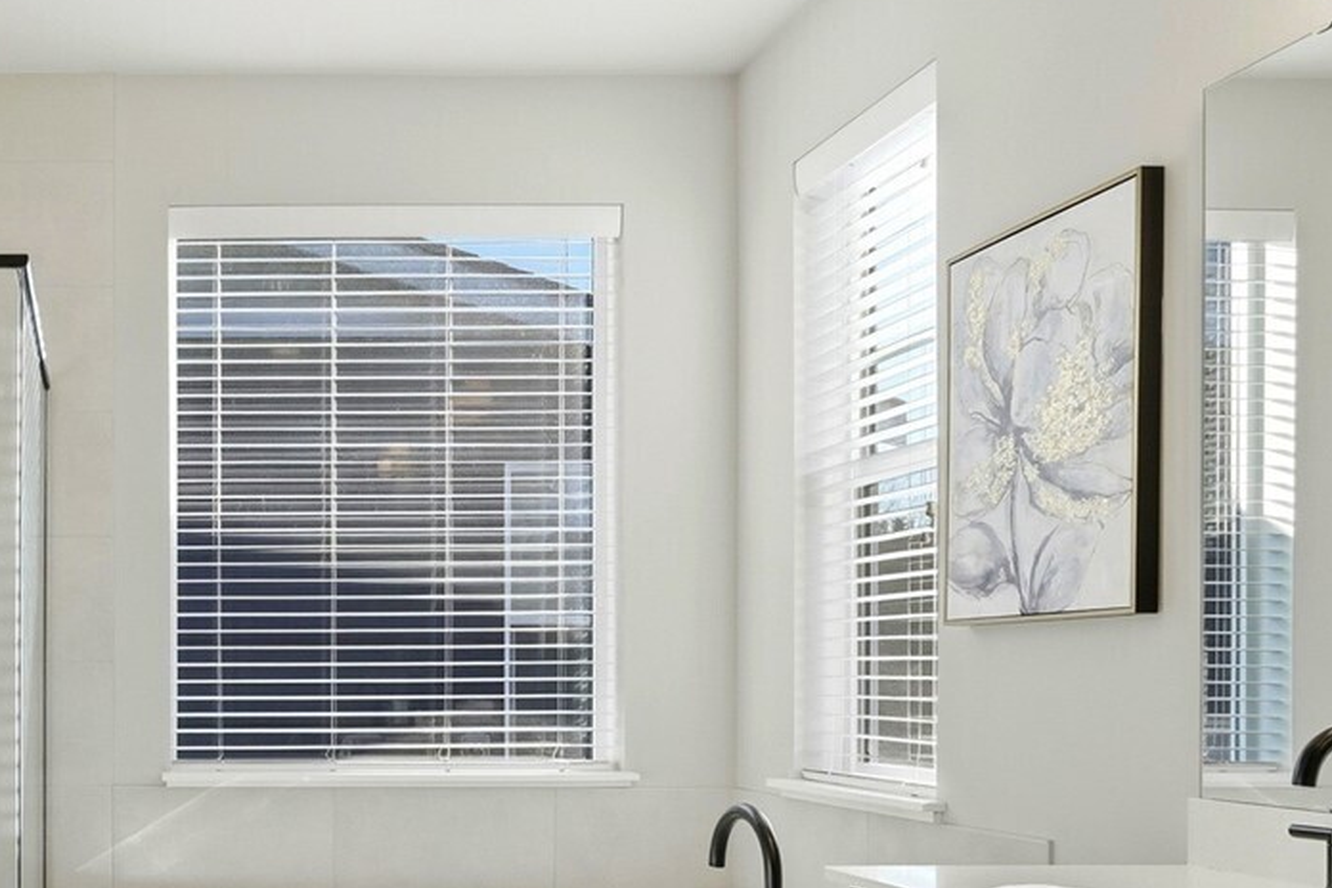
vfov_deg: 33.4
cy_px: 685
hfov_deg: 44.2
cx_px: 82
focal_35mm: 39
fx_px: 1443
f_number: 9
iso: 400
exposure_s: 1/1250
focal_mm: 16
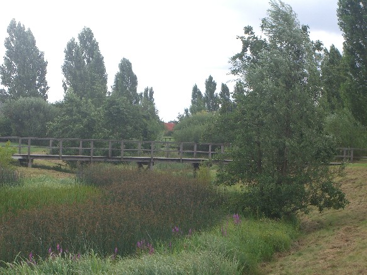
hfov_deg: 17.3
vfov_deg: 13.0
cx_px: 184
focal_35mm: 114
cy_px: 138
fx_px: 1208
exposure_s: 1/160
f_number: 5.1
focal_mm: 23.7
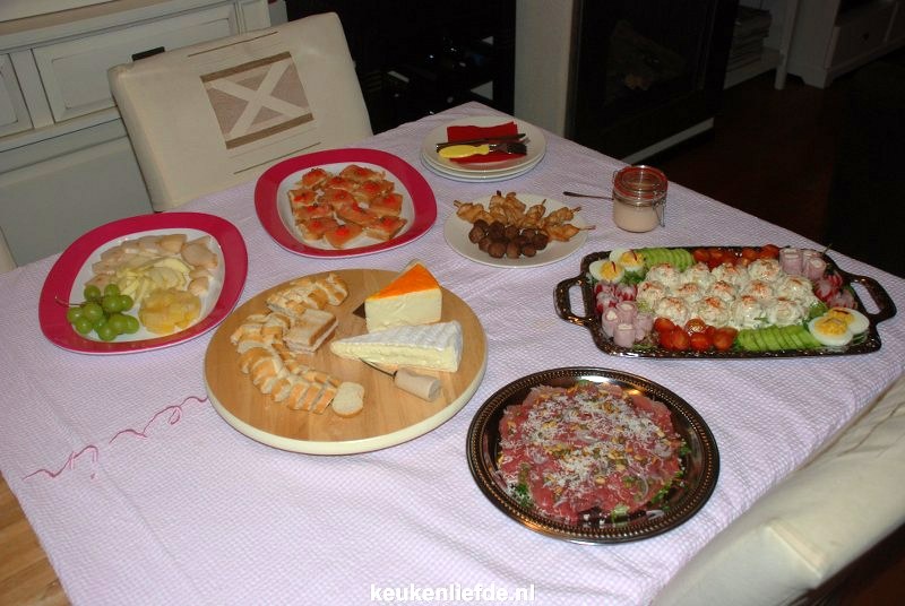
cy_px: 303
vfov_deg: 37.0
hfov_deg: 53.1
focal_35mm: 36
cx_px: 452
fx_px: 906
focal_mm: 24
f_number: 4
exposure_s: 1/60
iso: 160
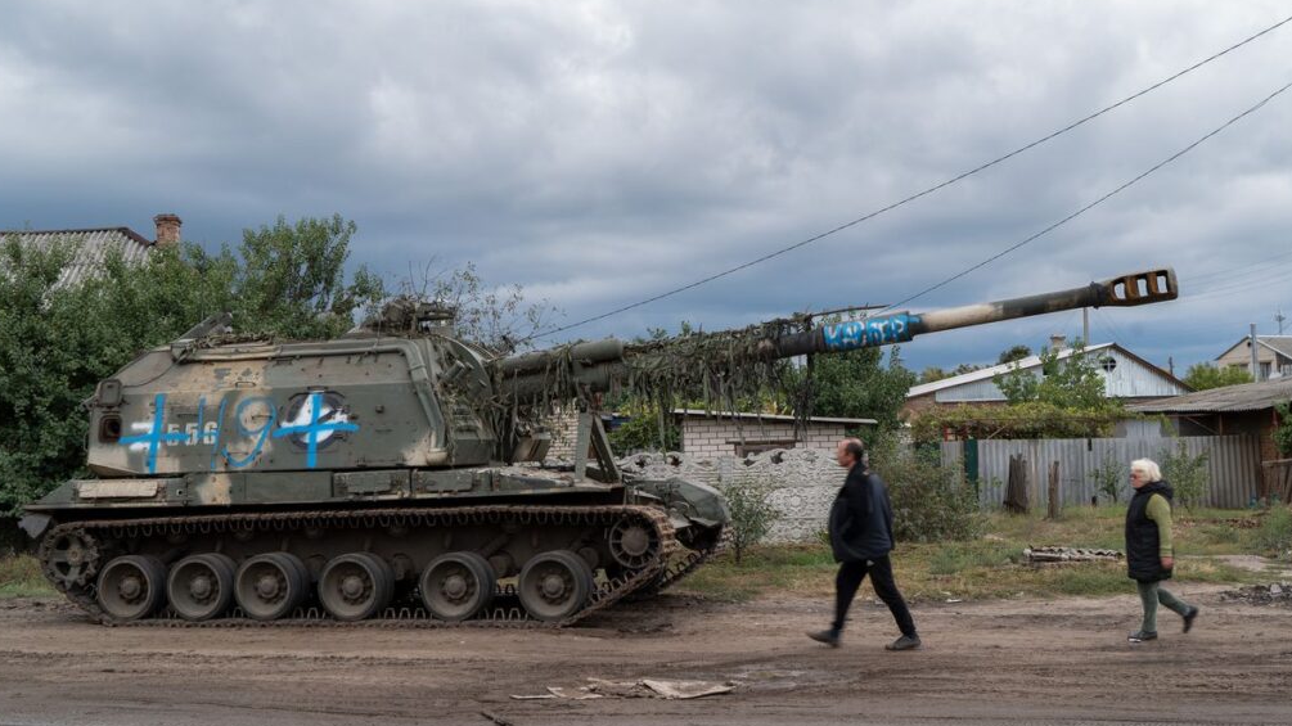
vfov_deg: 25.4
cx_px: 643
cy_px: 371
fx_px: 1610
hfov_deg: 43.7
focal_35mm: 47
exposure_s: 1/80
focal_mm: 44
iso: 100
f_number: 8
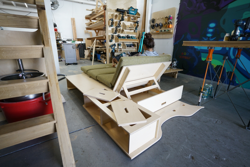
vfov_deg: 70.5
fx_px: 118
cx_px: 125
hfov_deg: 93.2
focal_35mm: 17
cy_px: 84
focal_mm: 17
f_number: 2.8
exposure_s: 1/250
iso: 800
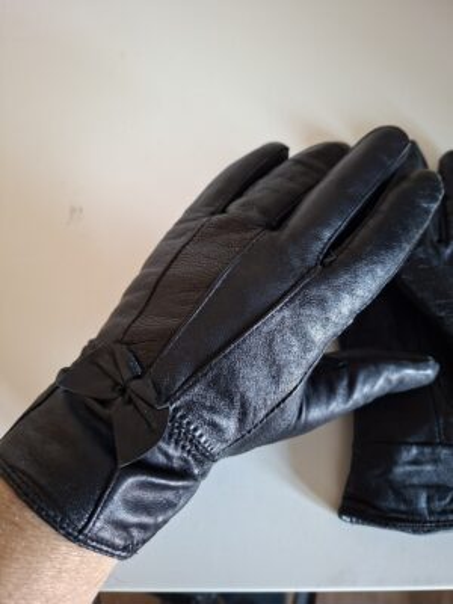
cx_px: 226
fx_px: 401
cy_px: 302
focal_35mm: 23
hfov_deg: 58.9
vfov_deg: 73.9
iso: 320
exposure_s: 1/24
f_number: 1.8
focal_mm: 5.54
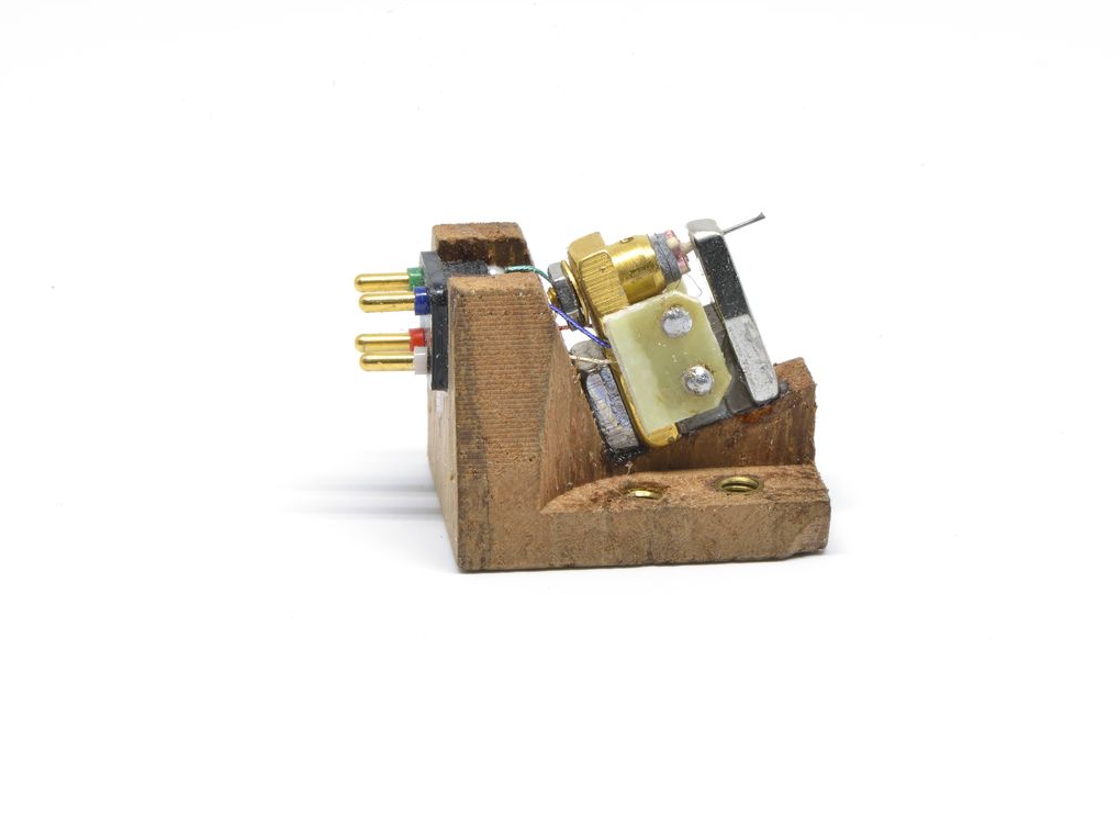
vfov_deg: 13.0
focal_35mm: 114
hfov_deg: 17.3
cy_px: 418
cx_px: 617
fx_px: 3685
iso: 200
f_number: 40
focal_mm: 105
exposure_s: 1/1.3
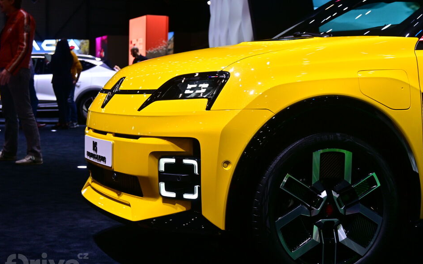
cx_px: 212
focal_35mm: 68
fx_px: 784
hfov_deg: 30.2
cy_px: 142
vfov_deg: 19.1
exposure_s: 1/100
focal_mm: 44
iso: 500
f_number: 6
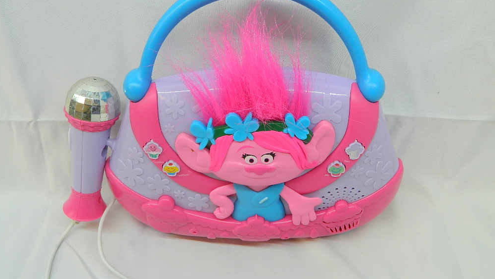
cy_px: 121
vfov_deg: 30.4
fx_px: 512
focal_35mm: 39
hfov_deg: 51.6
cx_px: 242
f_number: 3.3
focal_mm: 6.2
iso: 80
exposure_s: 1/50
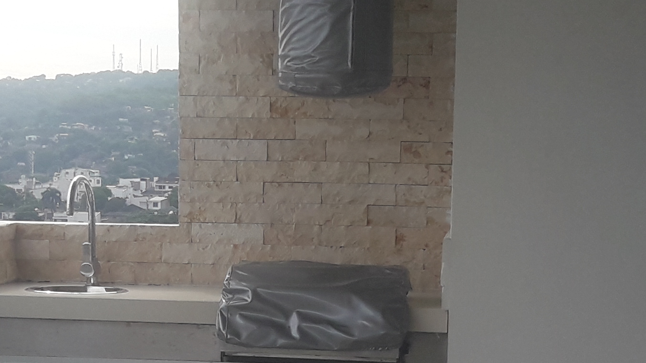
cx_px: 267
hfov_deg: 22.9
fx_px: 1593
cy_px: 313
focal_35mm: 93
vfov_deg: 12.9
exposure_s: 1/874
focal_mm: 3.7
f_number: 1.9
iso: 40
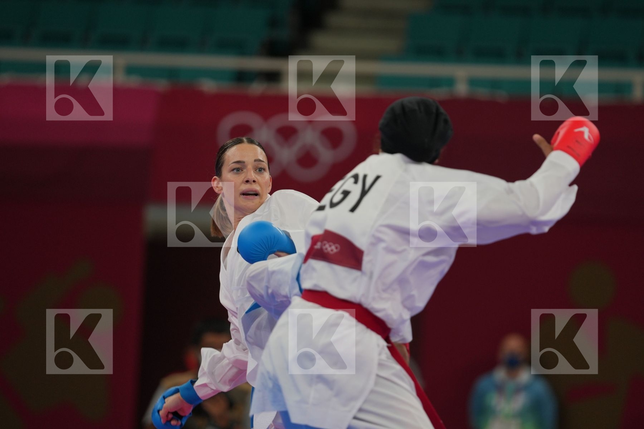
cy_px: 214
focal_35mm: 300
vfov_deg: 4.6
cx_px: 322
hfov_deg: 6.9
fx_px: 5366
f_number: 2.8
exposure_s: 1/1000
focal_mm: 200
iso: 400
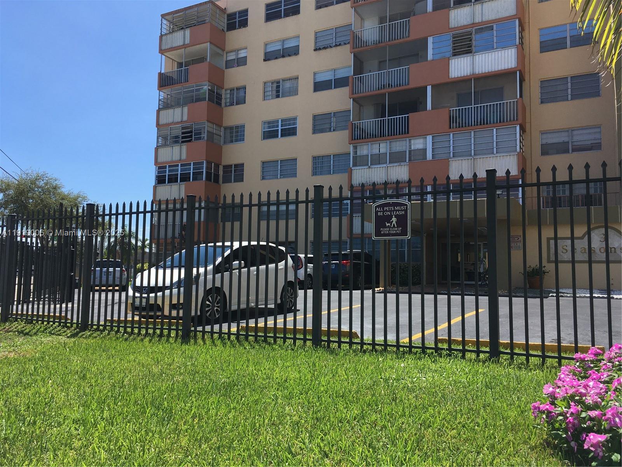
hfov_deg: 61.7
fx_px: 521
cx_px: 311
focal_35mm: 29
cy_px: 234
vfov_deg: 48.2
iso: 25
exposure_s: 1/1672
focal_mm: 4.15
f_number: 2.2
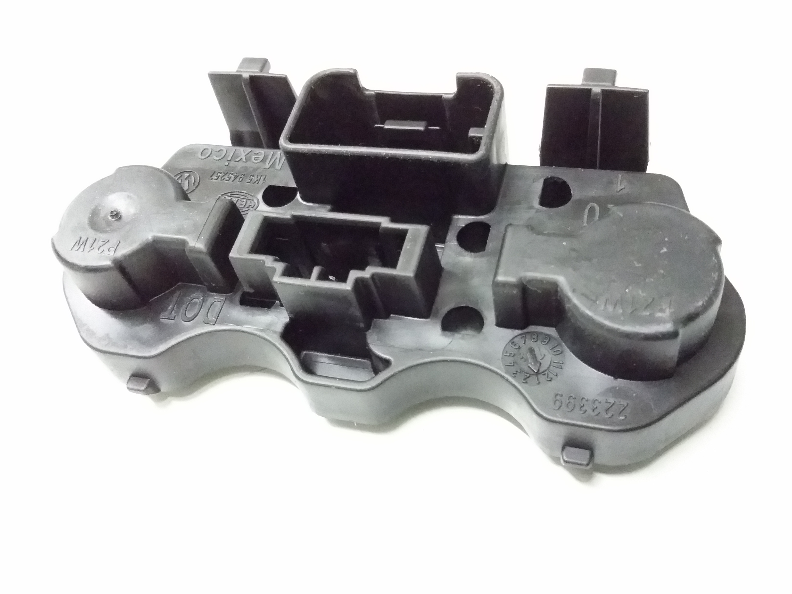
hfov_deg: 56.8
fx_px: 732
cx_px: 396
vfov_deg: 44.2
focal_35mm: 32
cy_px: 297
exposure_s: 1/15
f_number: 2.4
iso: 1000
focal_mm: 3.4
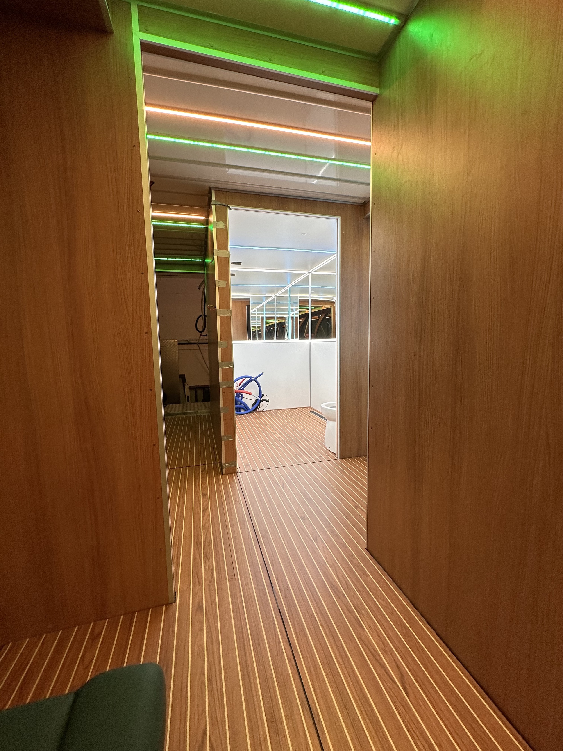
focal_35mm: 14
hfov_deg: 85.7
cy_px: 376
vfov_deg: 102.1
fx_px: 304
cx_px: 282
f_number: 2.2
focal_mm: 2.22
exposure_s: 1/99
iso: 80
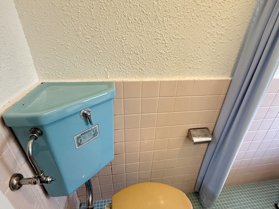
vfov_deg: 68.1
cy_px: 124
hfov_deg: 84.7
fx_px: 153
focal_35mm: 19
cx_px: 140
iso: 320
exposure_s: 1/50
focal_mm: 2.22
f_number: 2.2
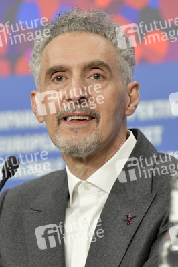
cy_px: 134
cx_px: 89
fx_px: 1263
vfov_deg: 12.1
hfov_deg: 8.1
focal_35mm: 170
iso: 2000
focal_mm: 170
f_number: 5.6
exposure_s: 1/250
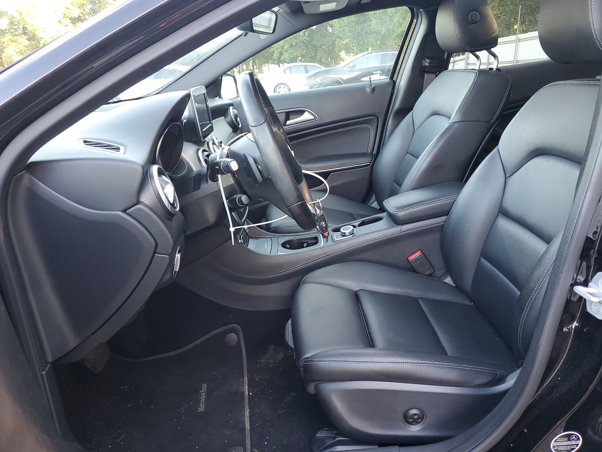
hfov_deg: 67.3
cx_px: 301
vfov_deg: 53.1
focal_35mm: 26
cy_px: 226
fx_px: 452
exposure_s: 1/60.2
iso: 95
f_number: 1.5
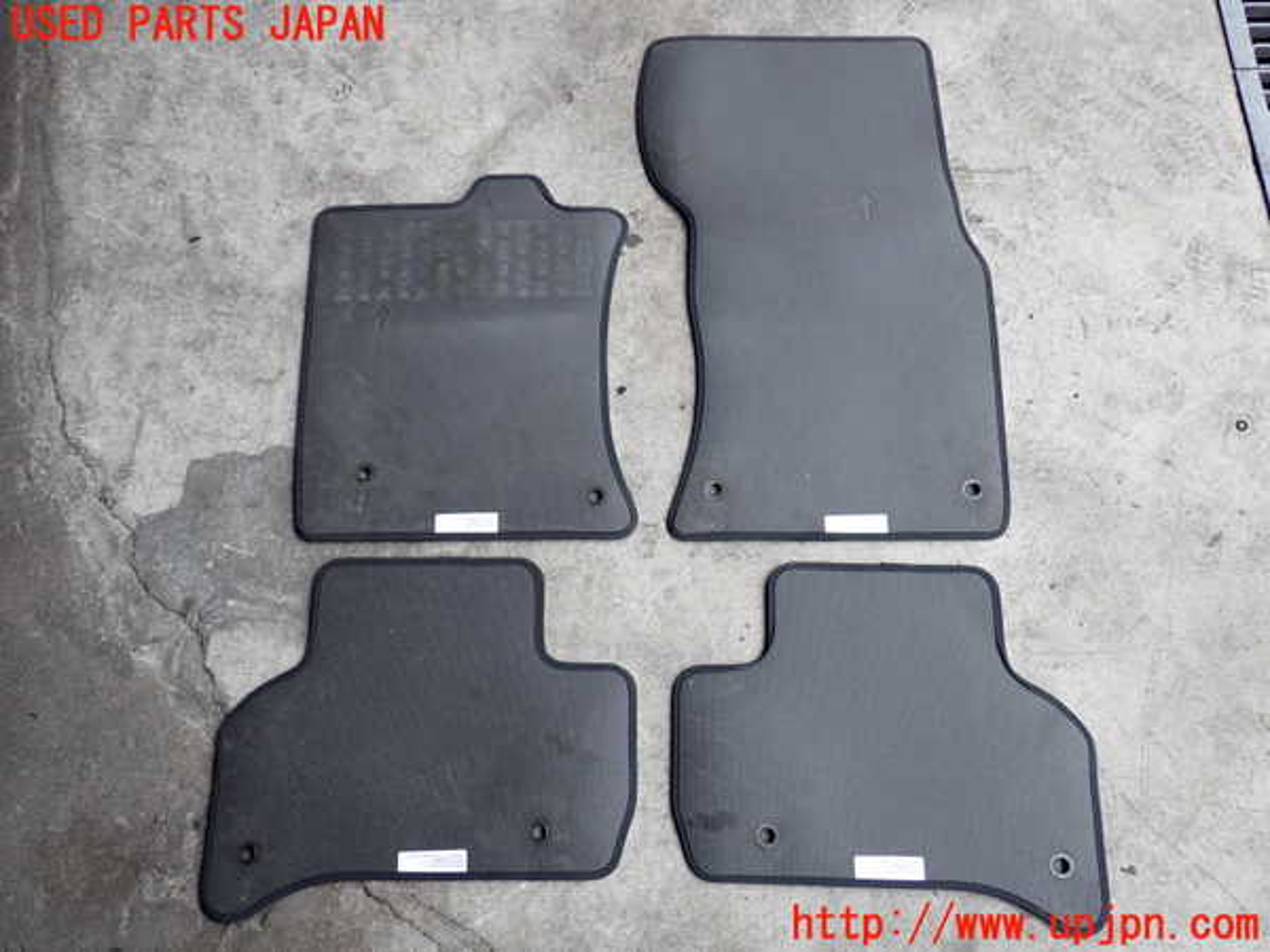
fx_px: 1101
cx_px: 635
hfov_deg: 60.0
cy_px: 476
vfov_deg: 46.8
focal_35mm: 30
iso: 100
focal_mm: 5.4
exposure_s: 1/500
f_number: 2.3
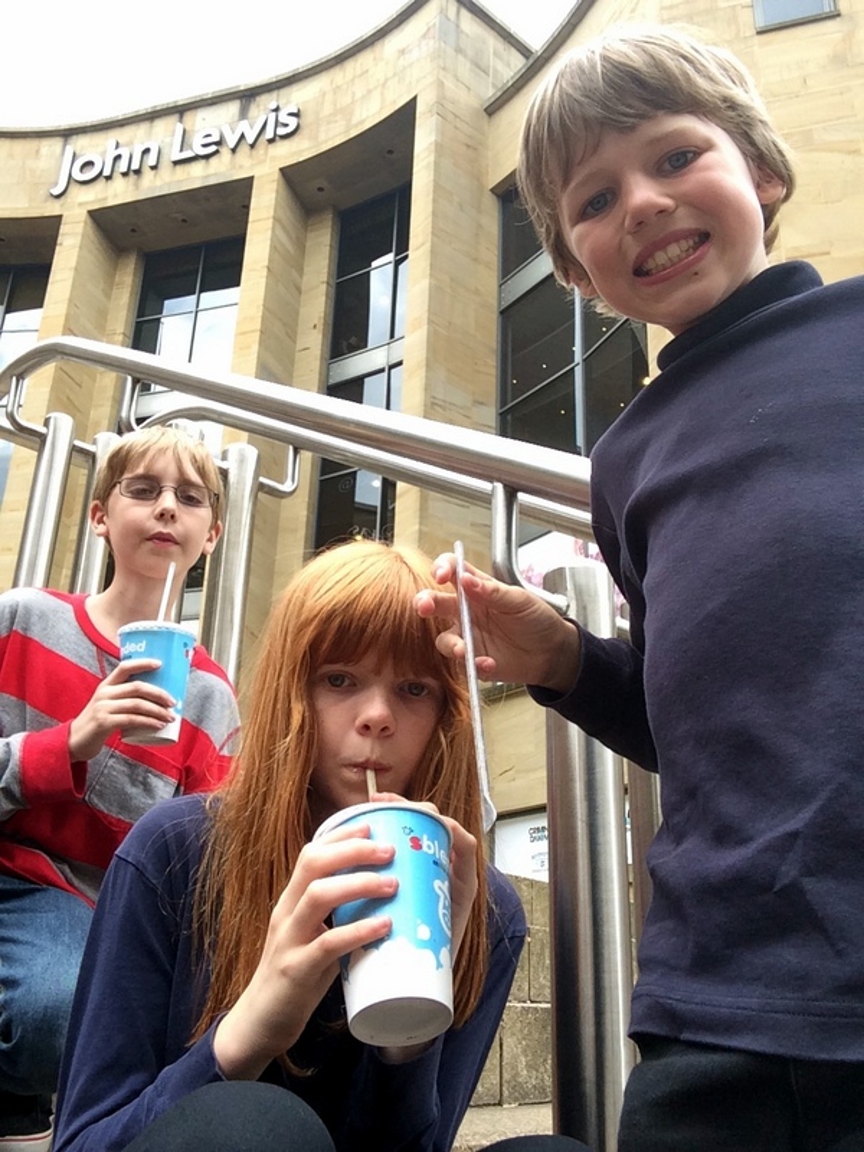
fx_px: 1098
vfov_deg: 55.4
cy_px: 576
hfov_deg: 42.9
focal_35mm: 33
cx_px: 432
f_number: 2.4
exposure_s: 1/131
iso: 50
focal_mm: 2.15
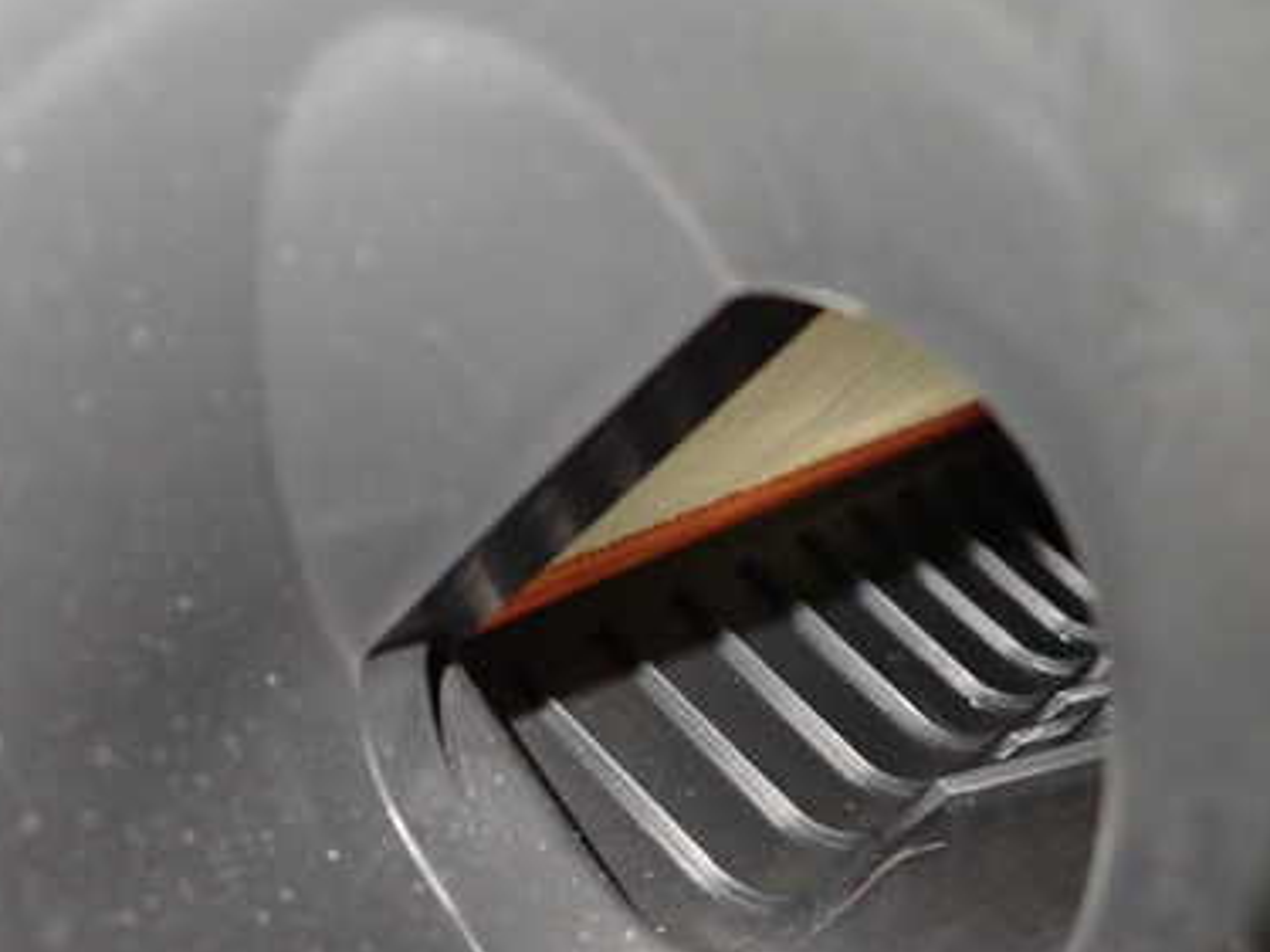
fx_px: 1467
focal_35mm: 40
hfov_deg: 46.6
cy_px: 637
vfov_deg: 35.6
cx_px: 532
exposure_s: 1/25
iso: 800
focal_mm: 4.5
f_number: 2
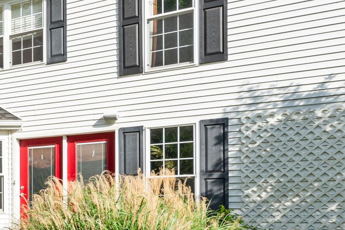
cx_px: -138
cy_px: 215
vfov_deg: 24.2
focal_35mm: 54
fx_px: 518
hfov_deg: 28.1
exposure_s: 1/200
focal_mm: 16
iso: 100
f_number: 7.1
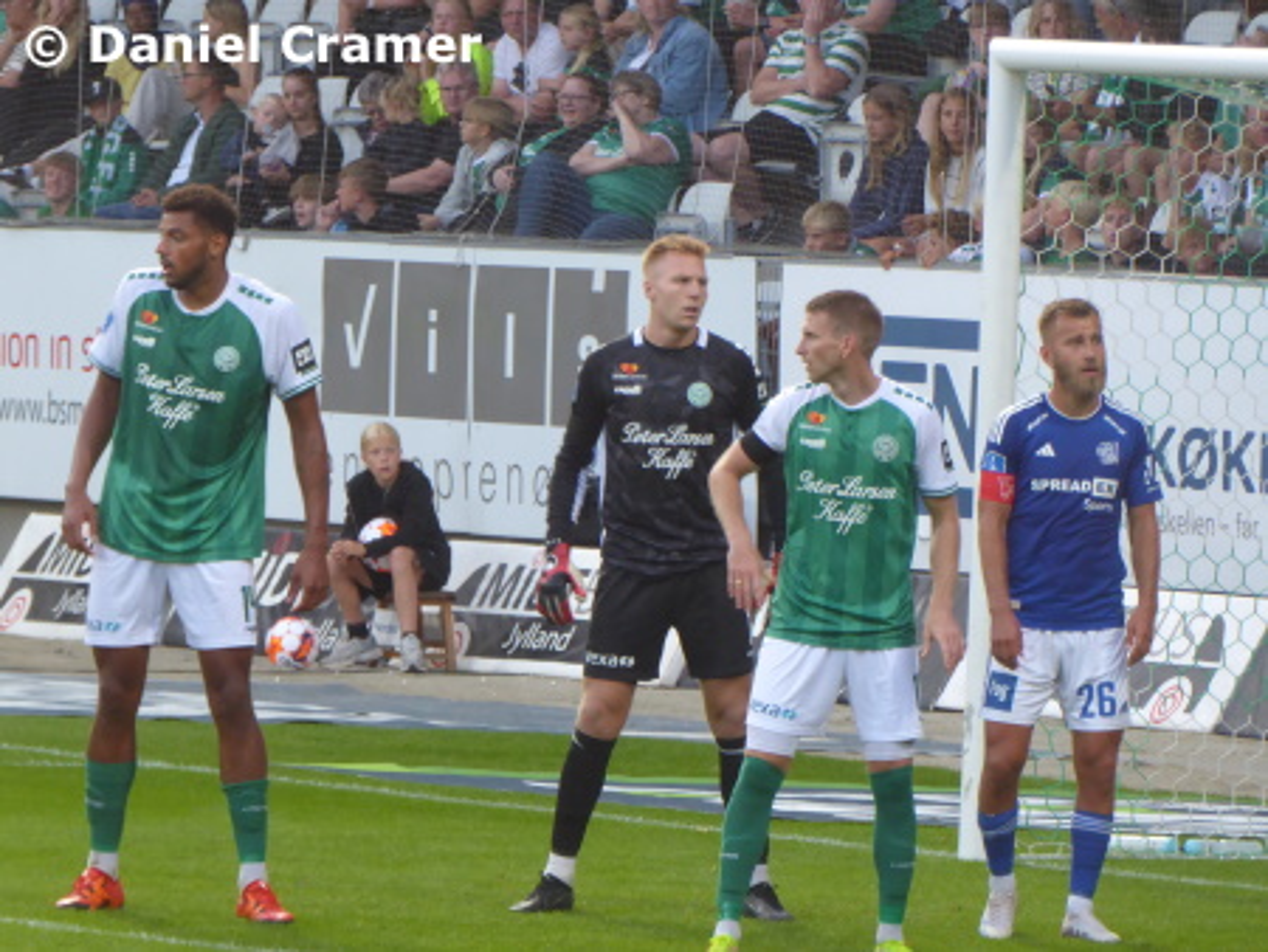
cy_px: 476
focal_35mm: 465
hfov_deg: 4.3
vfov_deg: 3.2
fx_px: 17042
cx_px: 634
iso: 400
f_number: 6
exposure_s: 1/100
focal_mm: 83.4
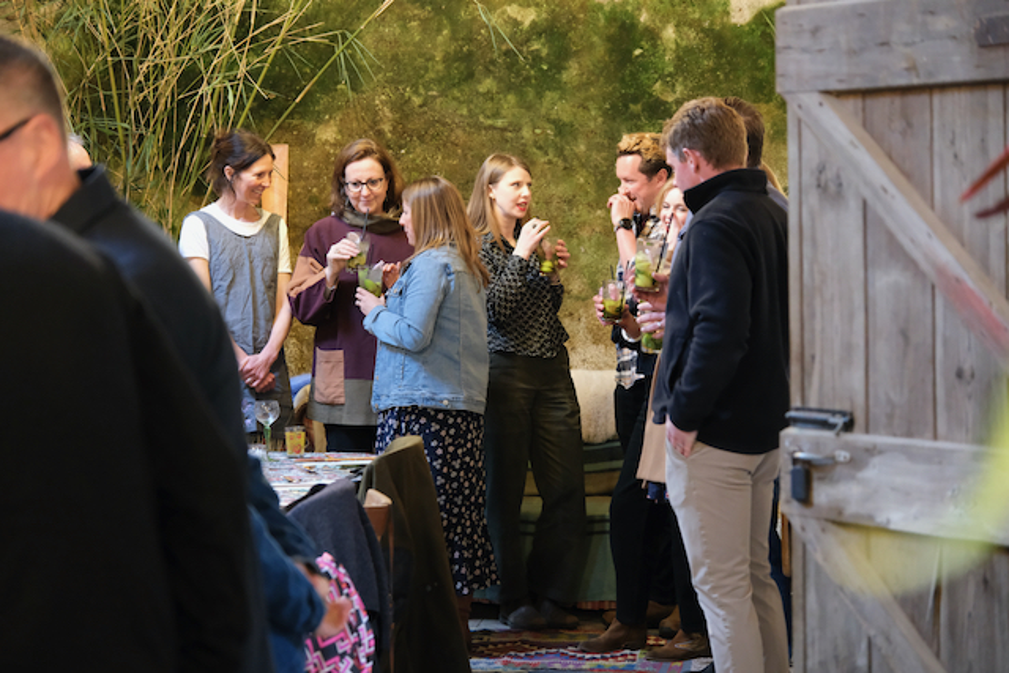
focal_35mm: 83
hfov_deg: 24.5
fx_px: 2327
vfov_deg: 16.5
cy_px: 336
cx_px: 504
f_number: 2.8
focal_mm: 55
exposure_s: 1/38
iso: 3200
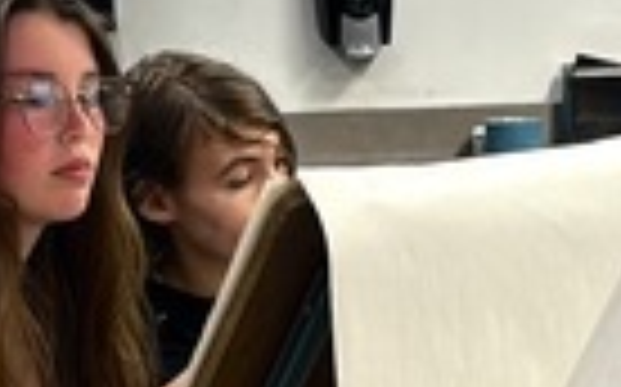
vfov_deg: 6.4
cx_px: 522
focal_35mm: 204
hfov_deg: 10.2
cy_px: 540
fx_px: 3450
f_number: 1.6
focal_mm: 5.96
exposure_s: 1/60
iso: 100
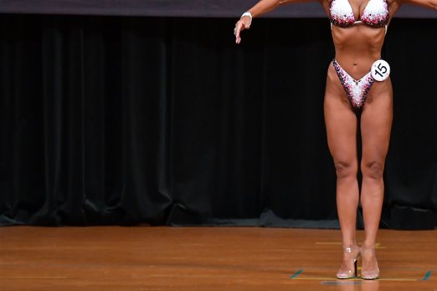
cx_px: 324
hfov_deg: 4.9
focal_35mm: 423
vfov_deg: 3.2
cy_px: 94
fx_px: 5134
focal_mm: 190
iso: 4000
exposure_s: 1/400
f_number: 5.6
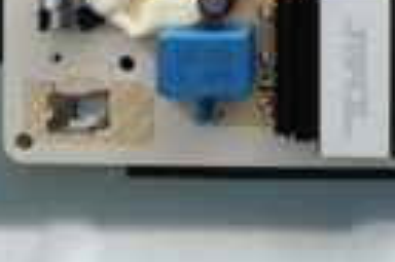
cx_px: 444
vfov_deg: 13.8
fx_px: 855
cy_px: -317
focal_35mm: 78
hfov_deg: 24.2
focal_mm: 5.89
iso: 960
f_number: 1.89
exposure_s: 1/25
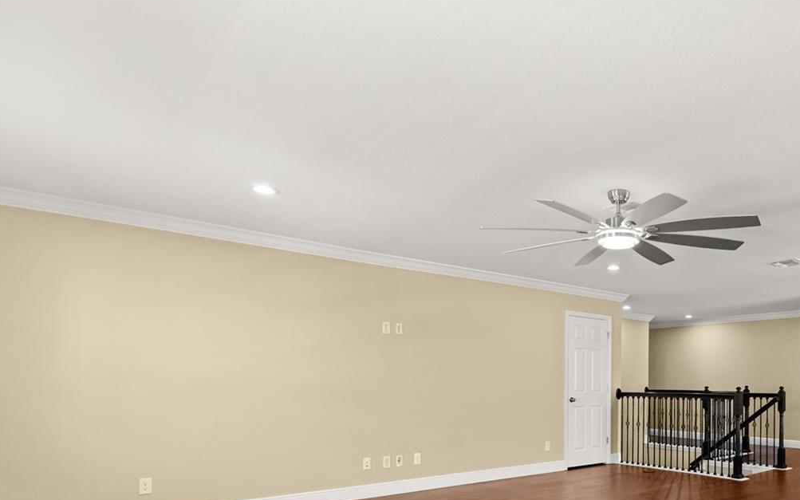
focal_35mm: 26
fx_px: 567
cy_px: 388
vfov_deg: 45.6
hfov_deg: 66.8
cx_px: 581
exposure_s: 1/200
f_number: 5
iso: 2500
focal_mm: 16
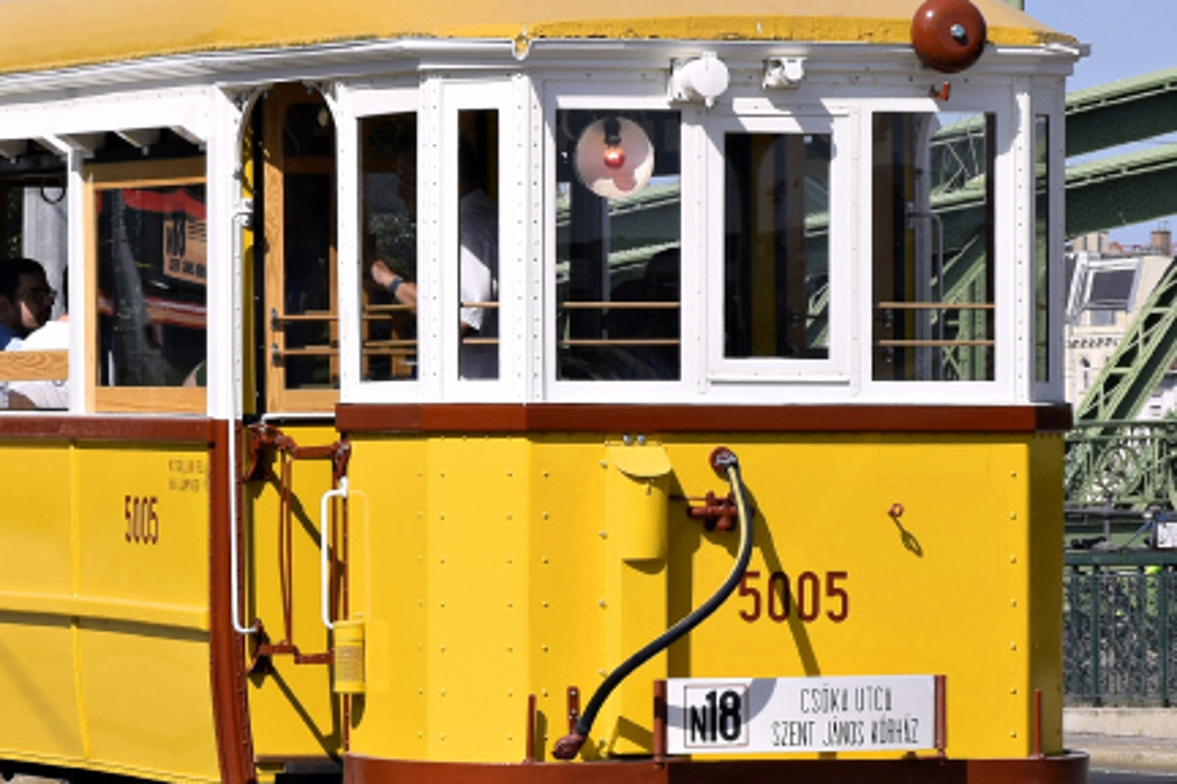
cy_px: 148
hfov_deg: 7.5
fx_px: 8860
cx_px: -283
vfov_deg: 5.1
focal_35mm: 271
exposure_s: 1/500
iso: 200
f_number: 11
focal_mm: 60
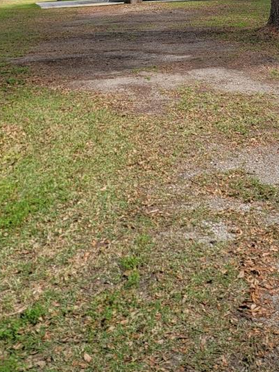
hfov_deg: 25.8
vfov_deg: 30.9
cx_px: 208
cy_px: -29
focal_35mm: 56
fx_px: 602
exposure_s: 1/262
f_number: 1.8
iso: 20
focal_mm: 7
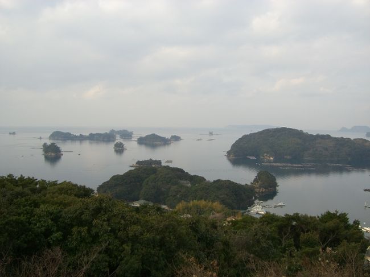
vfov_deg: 37.7
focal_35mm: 38
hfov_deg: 49.0
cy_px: 138
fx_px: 406
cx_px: 185
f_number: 4.3
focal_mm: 6.2
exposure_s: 1/320
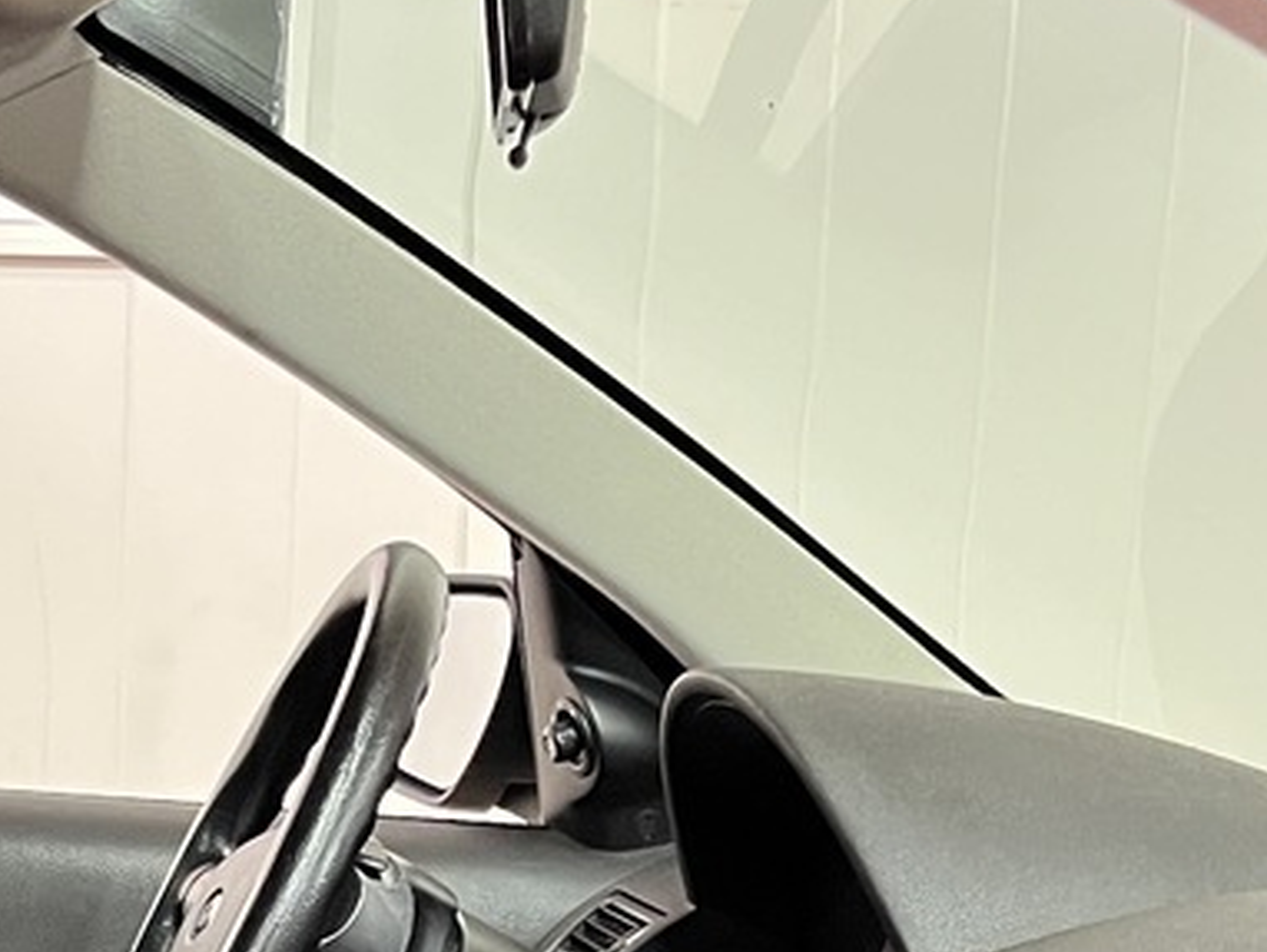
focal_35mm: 98
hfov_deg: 19.4
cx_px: -20
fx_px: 3589
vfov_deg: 13.9
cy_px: 1532
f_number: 1.6
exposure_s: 1/50
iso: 400
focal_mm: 5.1
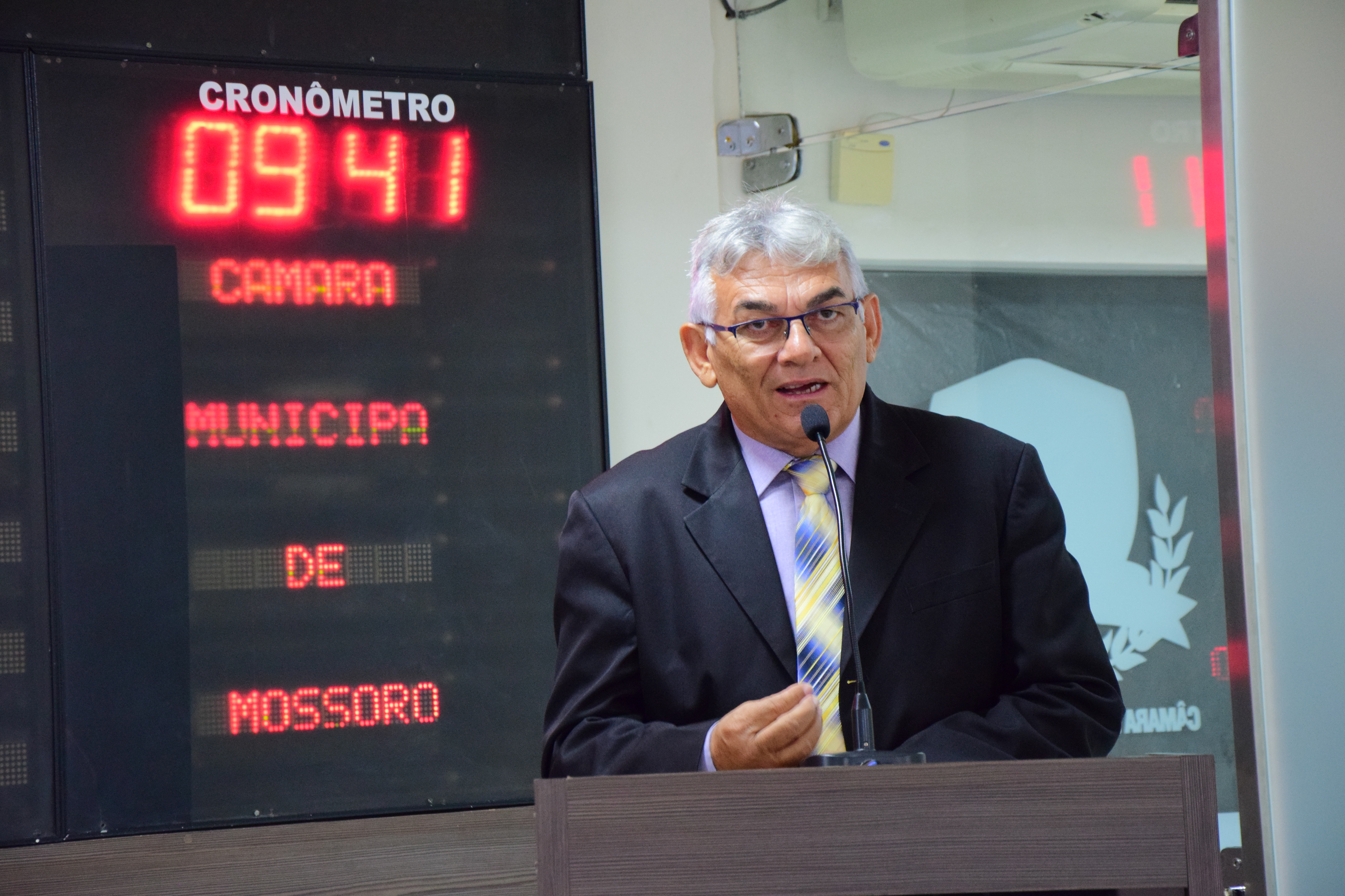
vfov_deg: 11.4
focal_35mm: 120
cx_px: 672
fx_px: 4483
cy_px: 448
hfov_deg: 17.1
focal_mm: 80
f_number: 5.3
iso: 2000
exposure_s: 1/60
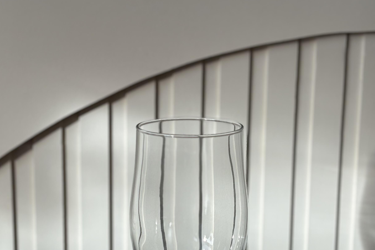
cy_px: 180
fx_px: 937
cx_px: 157
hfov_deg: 22.6
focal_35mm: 90
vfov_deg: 15.1
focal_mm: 5.96
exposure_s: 1/452
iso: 32
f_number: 1.6
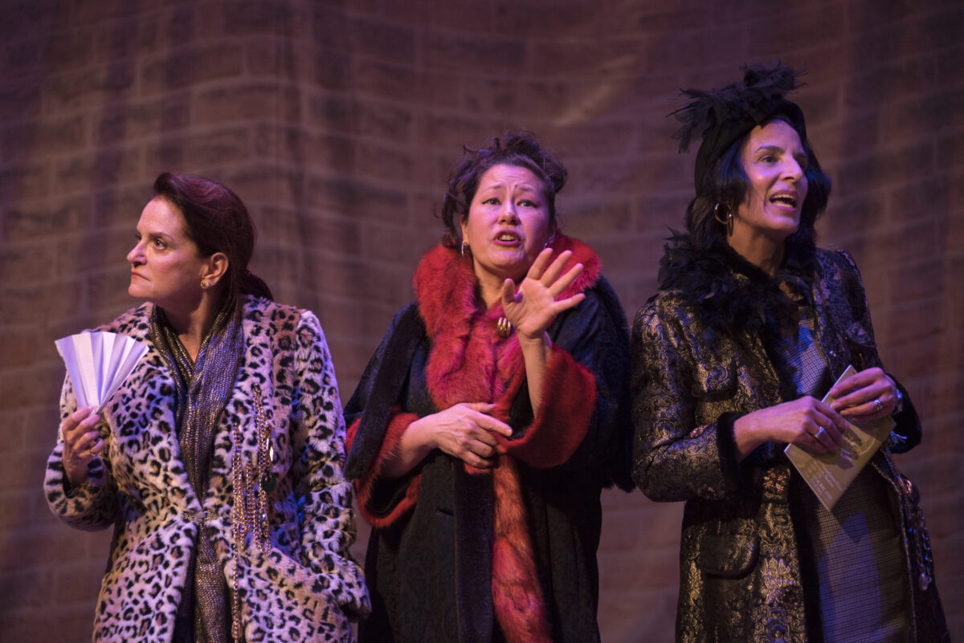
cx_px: 482
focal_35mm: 125
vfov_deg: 11.0
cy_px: 322
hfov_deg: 16.4
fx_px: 3348
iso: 500
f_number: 2.8
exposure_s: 1/125
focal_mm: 125
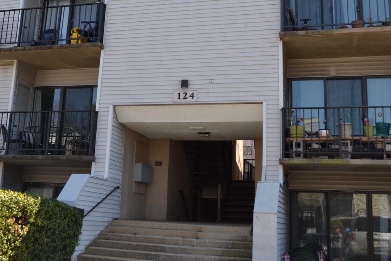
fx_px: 510
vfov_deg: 28.4
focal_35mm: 47
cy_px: 84
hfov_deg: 41.8
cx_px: 162
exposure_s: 1/160
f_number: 6.3
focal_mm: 22
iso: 100
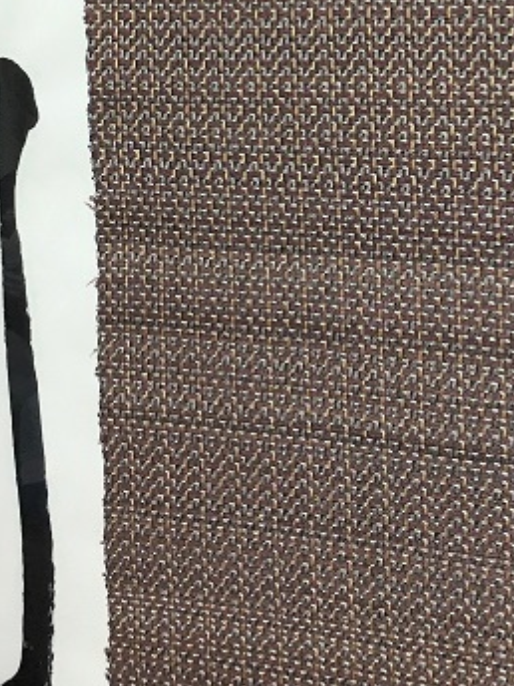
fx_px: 1425
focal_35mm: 72
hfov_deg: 20.2
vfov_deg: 26.2
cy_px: 83
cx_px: 426
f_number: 2.2
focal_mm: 4.15
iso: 32
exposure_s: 1/30
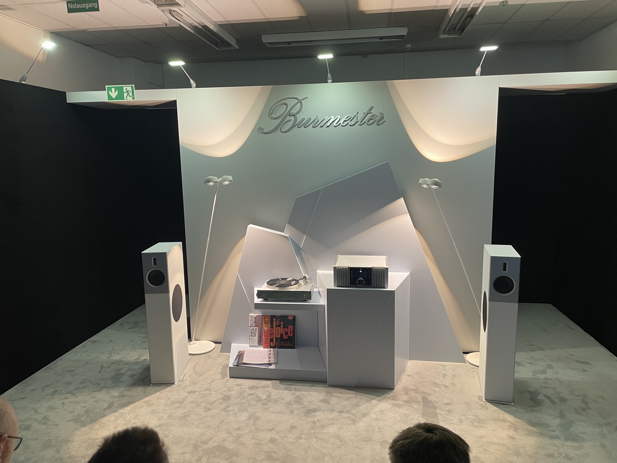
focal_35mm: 26
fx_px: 463
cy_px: 232
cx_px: 308
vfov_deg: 53.1
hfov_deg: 67.3
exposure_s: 1/50
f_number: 1.6
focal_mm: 4.2
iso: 80
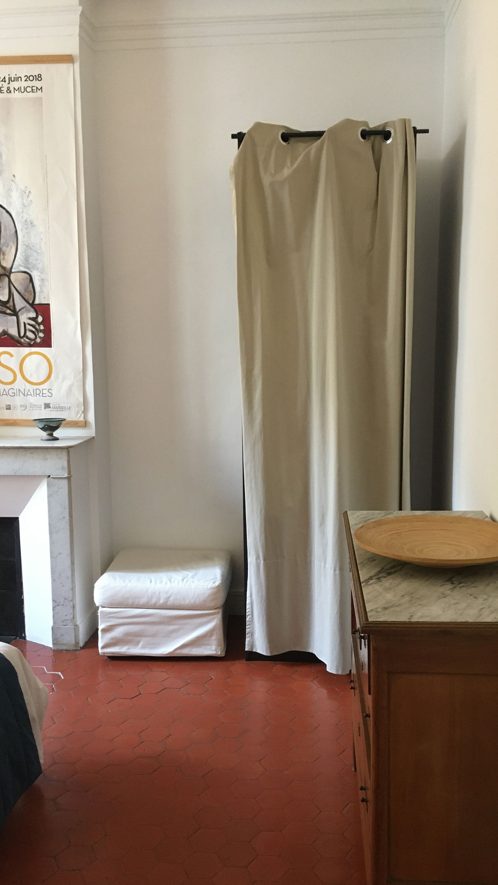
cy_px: 444
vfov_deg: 61.0
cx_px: 252
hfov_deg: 36.7
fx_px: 751
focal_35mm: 32
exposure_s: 1/33
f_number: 2.2
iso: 200
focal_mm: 4.15
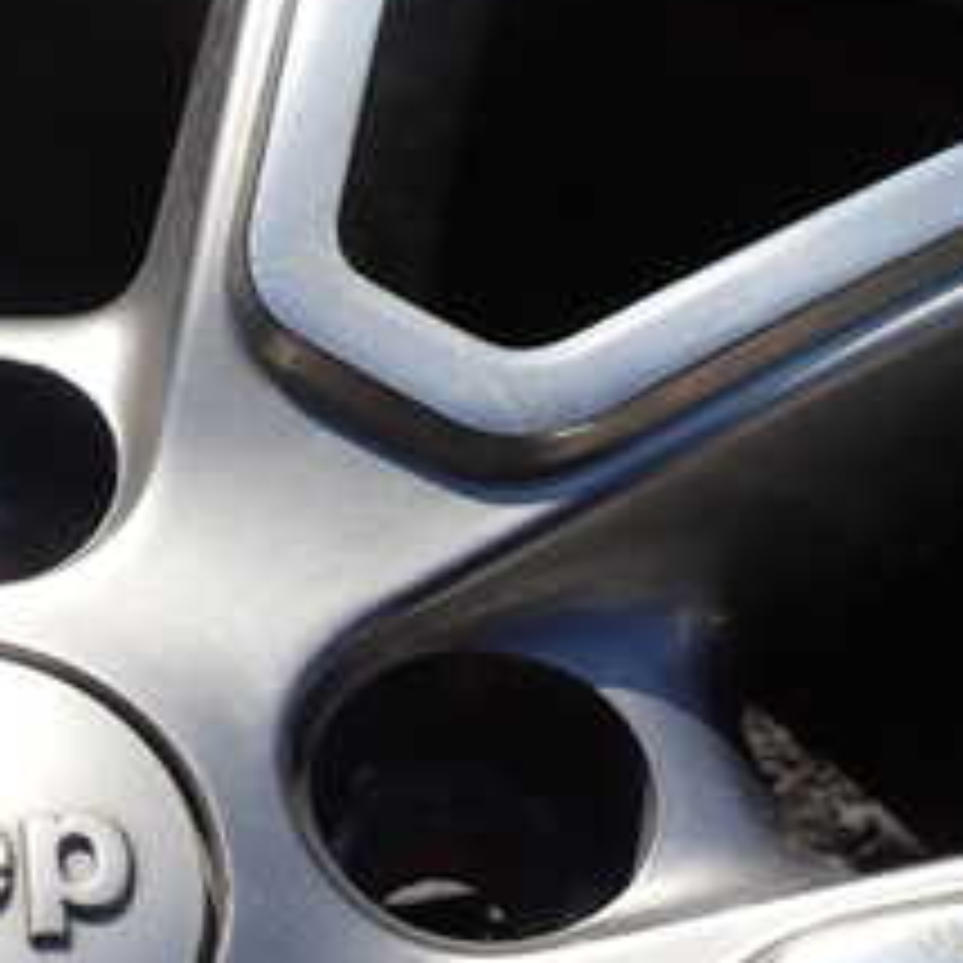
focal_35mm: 62
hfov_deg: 25.8
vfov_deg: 26.7
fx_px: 1951
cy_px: 873
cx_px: -72
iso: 100
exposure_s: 1/250
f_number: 8
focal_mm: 4.5
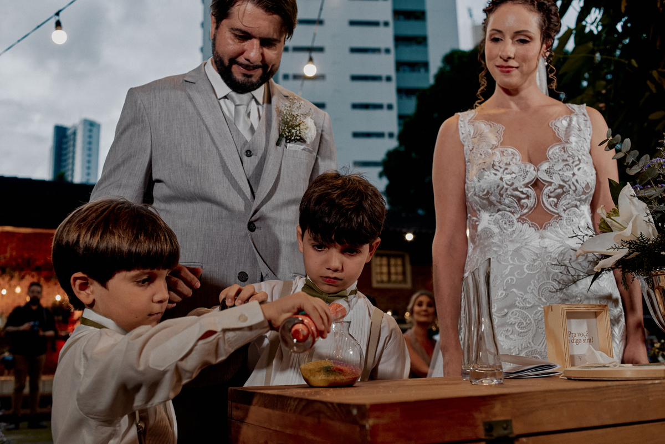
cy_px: 222
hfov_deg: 54.4
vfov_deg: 37.9
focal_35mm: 35
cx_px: 332
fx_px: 647
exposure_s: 1/125
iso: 1100
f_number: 4.5
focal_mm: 35
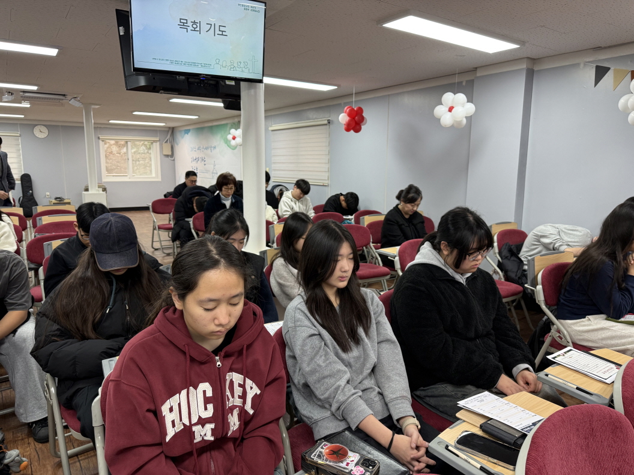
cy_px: 238
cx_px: 317
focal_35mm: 24
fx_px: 440
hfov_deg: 71.6
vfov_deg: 56.8
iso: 200
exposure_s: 1/60
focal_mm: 6.76
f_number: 1.78
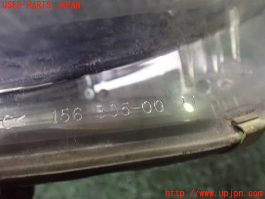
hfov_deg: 60.0
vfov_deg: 46.8
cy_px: 100
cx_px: 132
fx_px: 230
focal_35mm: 30
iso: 1600
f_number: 2.3
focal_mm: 5.4
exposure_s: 1/30
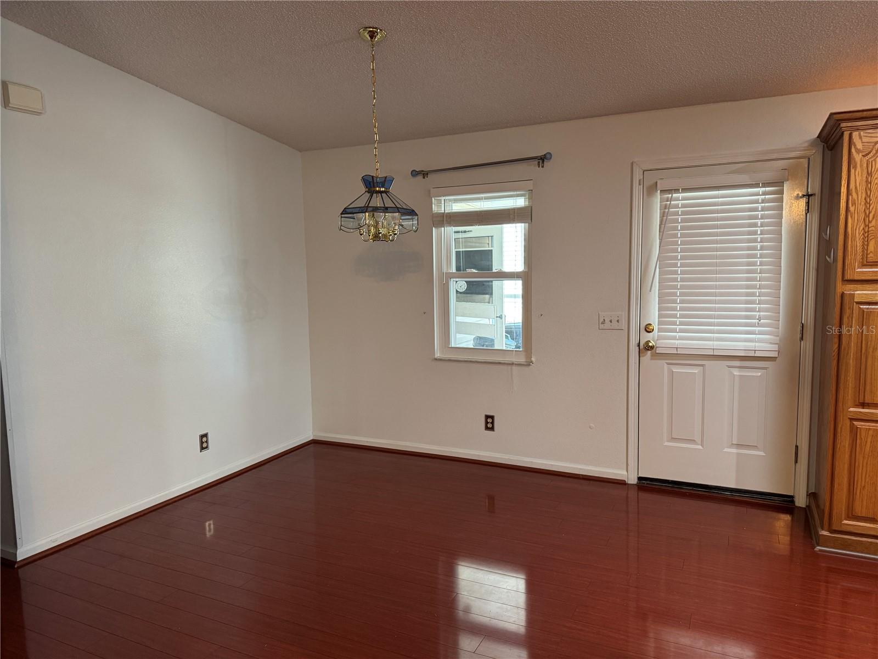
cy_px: 330
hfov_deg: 71.6
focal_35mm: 24
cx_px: 439
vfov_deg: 56.8
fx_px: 609
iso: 320
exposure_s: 1/60
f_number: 1.78
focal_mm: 6.76
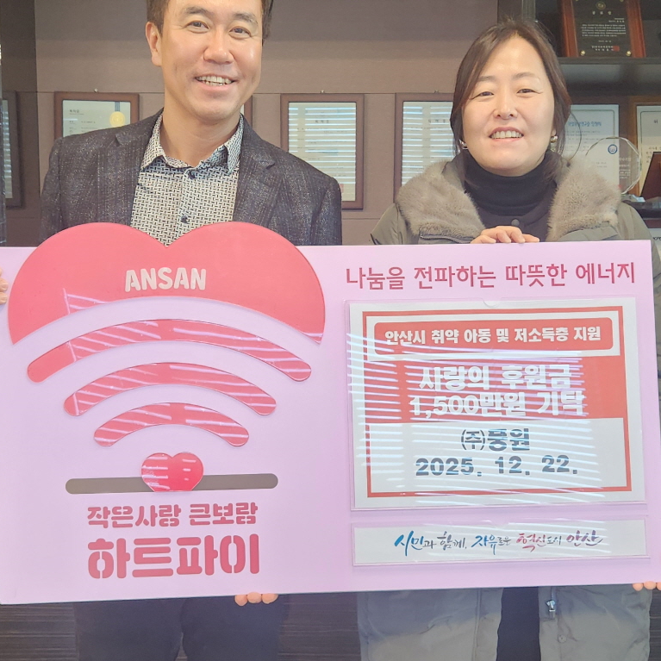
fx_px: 1145
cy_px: 405
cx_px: 302
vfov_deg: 32.1
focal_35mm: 53
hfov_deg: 32.2
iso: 160
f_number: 1.8
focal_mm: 5.4
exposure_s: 1/120
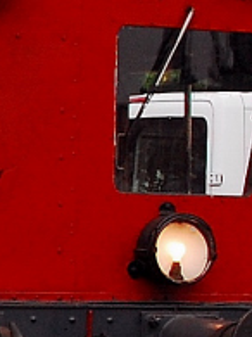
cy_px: 142
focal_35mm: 190
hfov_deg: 7.0
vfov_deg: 10.4
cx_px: -509
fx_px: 1842
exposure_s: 1/400
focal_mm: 25
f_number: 8
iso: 800
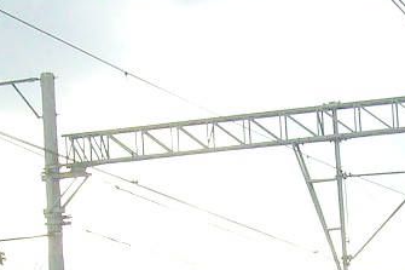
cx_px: 447
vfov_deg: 8.4
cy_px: 388
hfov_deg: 12.6
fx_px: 1799
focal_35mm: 160
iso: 80
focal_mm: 5.7
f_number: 5.6
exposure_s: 1/250
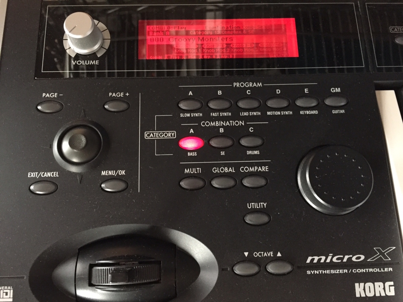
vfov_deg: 48.2
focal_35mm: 29
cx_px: 202
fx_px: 338
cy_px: 151
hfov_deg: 61.7
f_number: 2.2
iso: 400
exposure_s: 1/15
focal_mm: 4.15
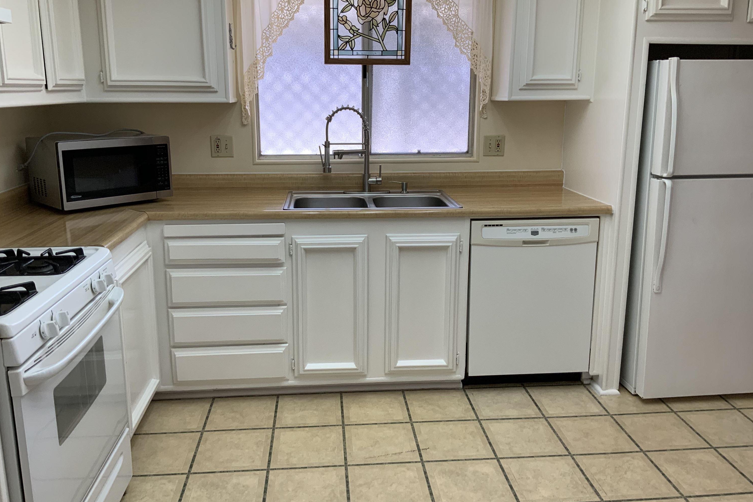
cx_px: 372
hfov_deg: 60.3
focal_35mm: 31
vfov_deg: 42.3
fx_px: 648
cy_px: 225
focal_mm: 3
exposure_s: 1/120
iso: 50
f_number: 1.8
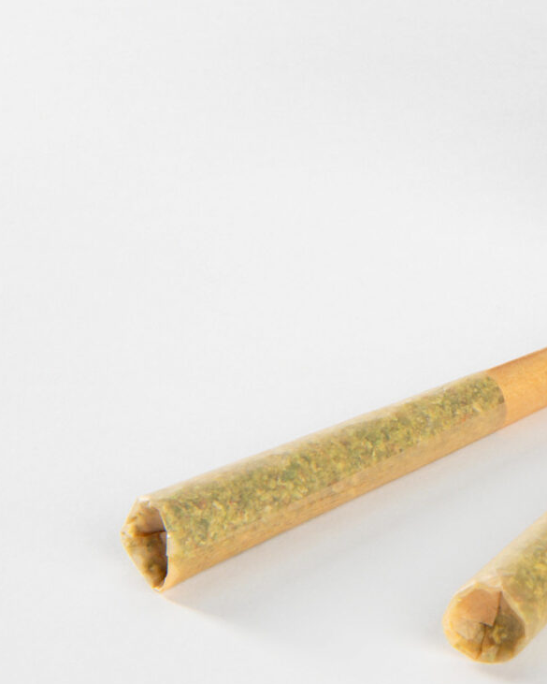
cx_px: 900
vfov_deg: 8.4
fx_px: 4653
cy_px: 80
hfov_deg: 6.6
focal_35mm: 230
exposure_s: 1/200
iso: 125
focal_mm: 70
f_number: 22
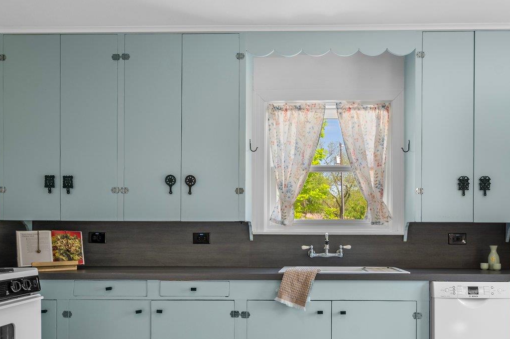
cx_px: 305
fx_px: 396
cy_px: 239
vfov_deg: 45.3
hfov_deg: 64.9
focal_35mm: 28
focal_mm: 14
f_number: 8
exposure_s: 1/4
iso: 100
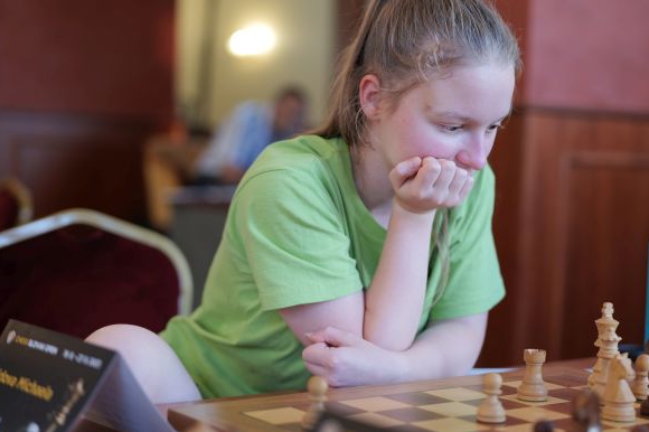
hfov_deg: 29.2
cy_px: 245
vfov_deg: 19.7
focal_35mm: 69
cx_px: 365
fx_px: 1243
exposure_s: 1/60
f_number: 1.8
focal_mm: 50
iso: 250
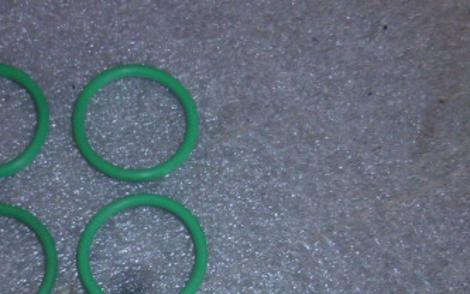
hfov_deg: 38.4
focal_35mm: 51
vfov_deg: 23.8
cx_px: 112
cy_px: 317
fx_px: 653
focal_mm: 4.5
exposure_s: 1/60
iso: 200
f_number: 3.1
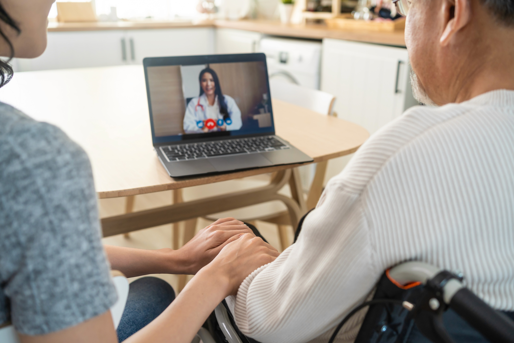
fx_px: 500
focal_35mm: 35
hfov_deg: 54.4
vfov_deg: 37.9
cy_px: 172
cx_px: 257
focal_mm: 35
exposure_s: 1/125
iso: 400
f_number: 3.2
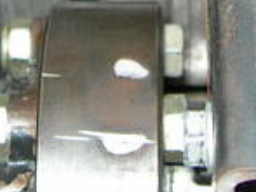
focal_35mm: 166
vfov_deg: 8.7
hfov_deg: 11.9
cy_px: -99
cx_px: 106
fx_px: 1227
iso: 50
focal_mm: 7.8
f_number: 2.8
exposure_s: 1/60.1
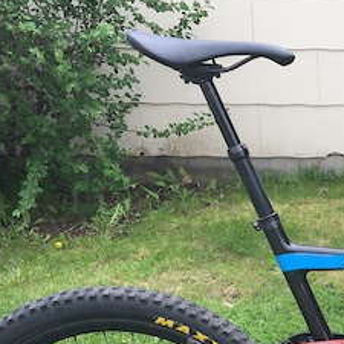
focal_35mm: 91
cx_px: 451
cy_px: 364
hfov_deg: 17.8
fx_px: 1023
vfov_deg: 18.5
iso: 25
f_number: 2.2
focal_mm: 4.15
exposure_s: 1/373
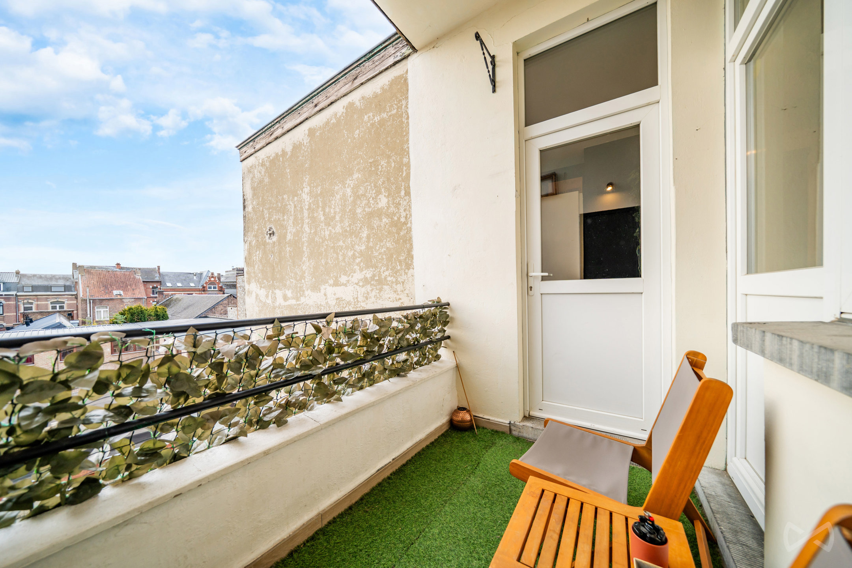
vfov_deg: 90.0
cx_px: 426
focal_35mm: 12
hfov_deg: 112.6
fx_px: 284
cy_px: 284
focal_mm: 12
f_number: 4
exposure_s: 1/125
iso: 125
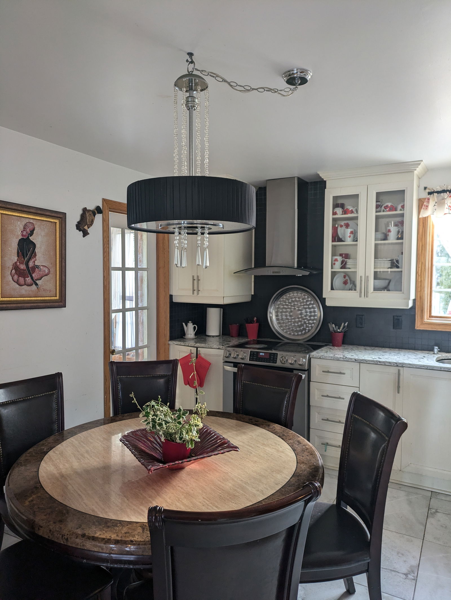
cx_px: 226
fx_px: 434
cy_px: 300
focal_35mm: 25
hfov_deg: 54.9
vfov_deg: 69.4
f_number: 1.89
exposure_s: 1/24
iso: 49
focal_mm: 5.43
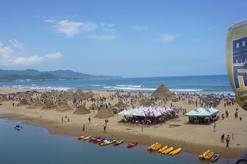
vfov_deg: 35.4
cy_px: 82
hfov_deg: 51.3
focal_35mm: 38
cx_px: 124
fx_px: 257
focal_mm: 25
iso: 200
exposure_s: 1/320
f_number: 11
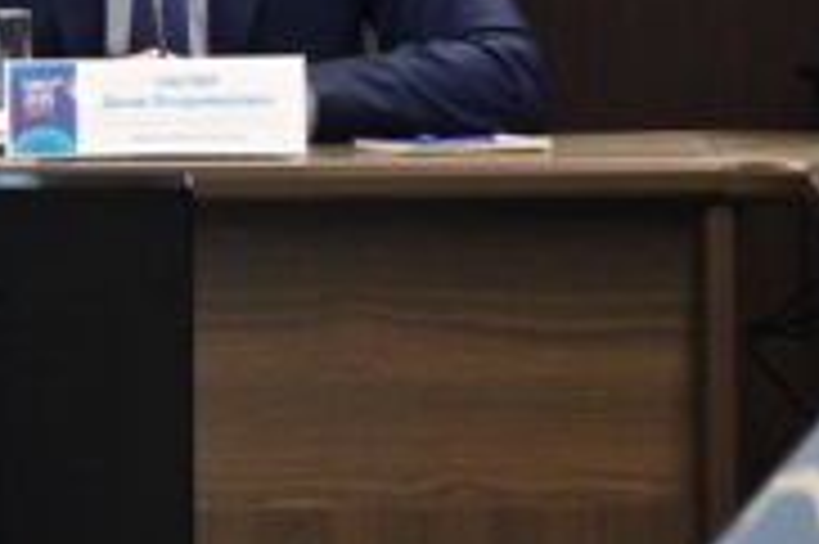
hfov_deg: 2.7
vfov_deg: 1.8
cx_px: -274
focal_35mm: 765
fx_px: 17388
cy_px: -369
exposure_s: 1/125
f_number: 6.3
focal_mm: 200
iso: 5000
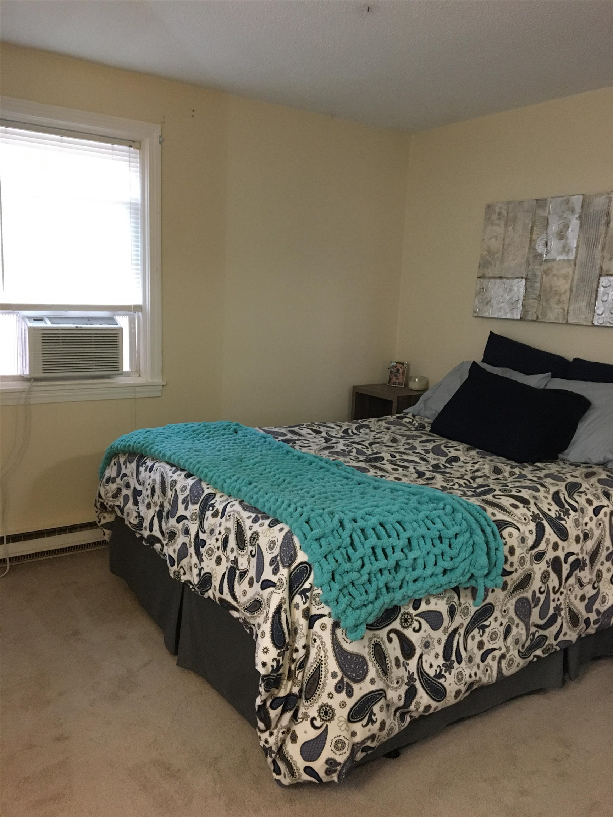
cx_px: 306
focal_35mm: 29
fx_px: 685
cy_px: 408
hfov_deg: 48.2
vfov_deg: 61.7
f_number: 2.2
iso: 200
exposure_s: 1/30
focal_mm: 4.15
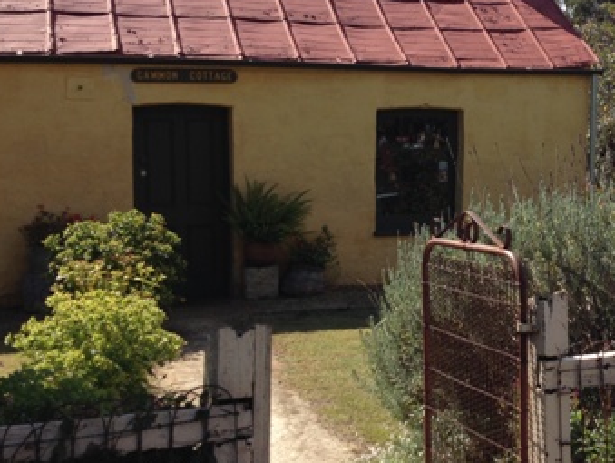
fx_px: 1174
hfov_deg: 28.6
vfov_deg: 22.3
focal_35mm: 66
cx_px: 506
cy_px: 212
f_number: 2.4
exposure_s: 1/1255
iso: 50
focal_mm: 4.28
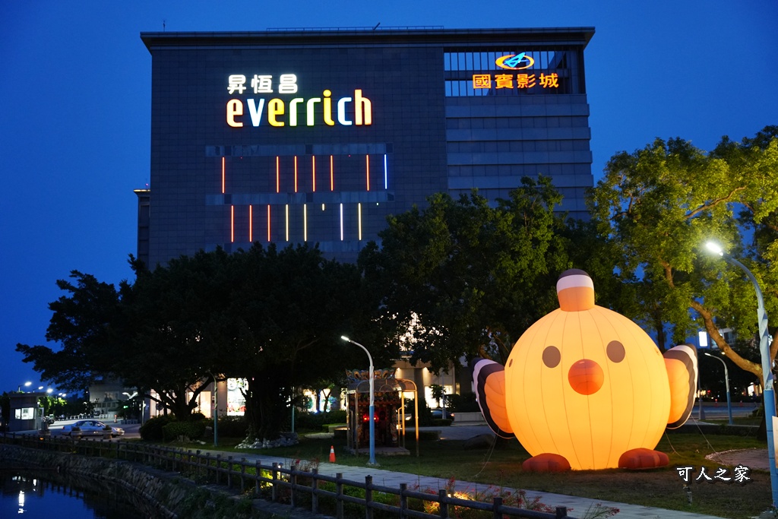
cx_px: 389
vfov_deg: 32.9
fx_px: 880
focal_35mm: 41
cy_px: 260
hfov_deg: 47.7
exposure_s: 1/40
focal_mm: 40.7
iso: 2500
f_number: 3.2
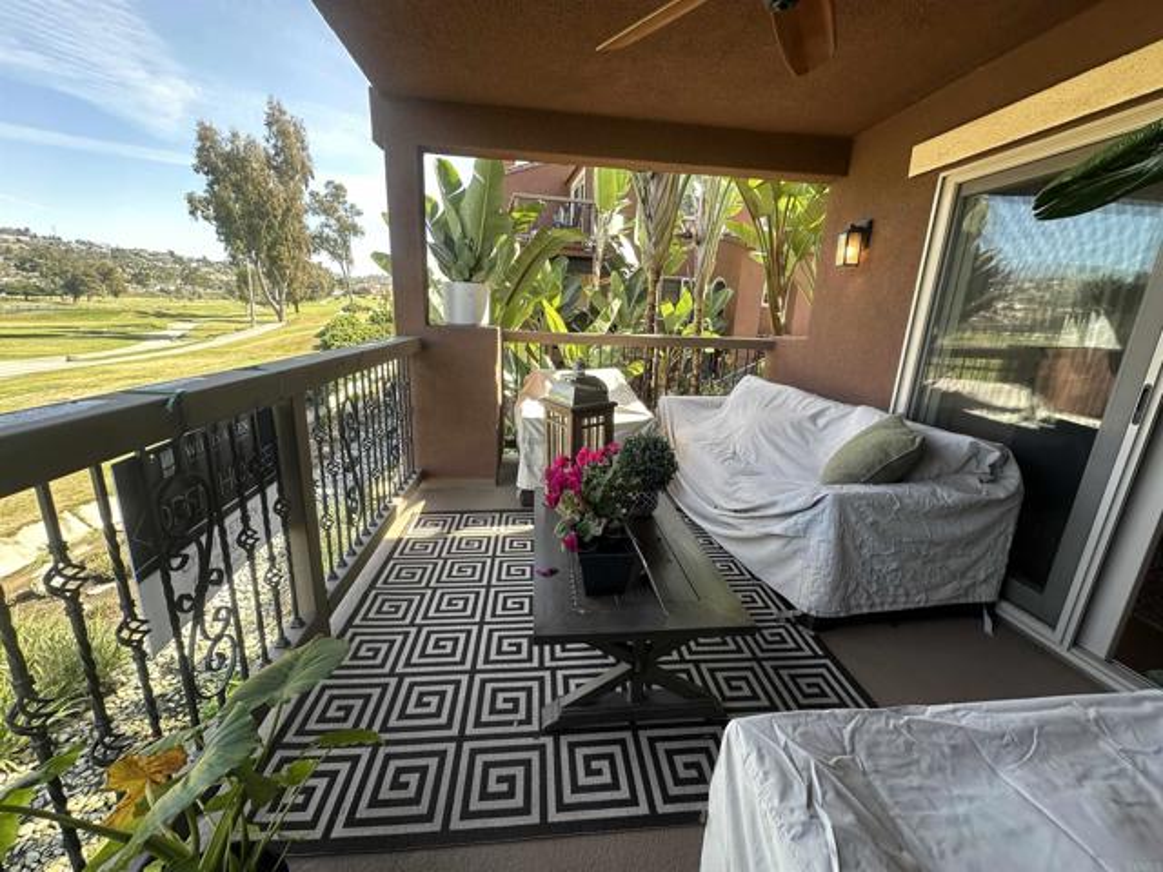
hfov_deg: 102.1
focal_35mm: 14
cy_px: 436
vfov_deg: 85.7
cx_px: 582
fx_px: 470
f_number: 2.2
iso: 40
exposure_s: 1/139
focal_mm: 2.22
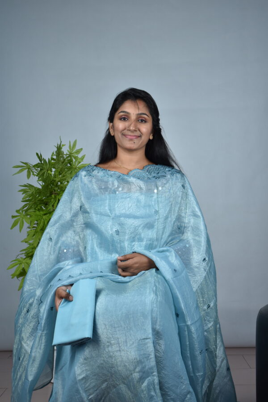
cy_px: 201
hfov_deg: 25.8
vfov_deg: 37.9
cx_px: 134
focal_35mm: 52
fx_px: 586
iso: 200
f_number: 5.6
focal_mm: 35
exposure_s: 1/50
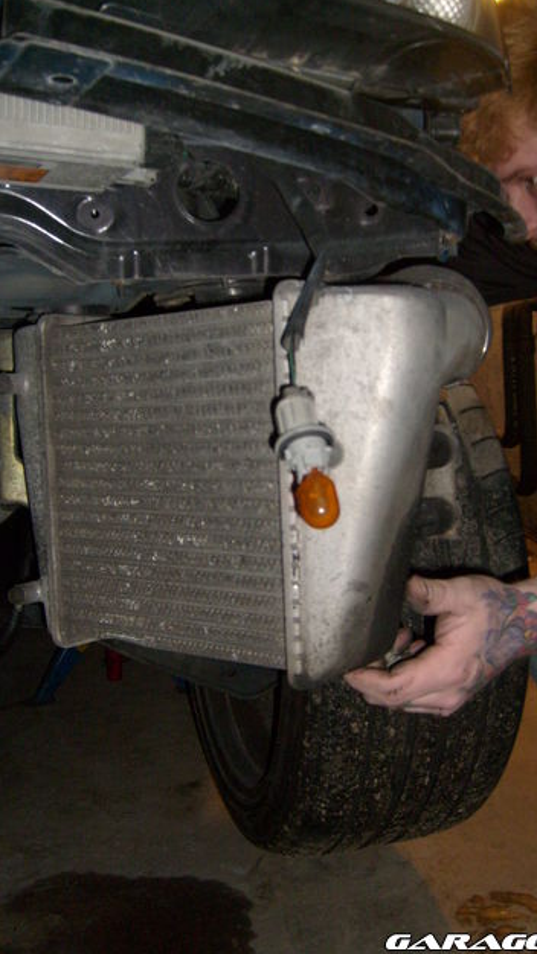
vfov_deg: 51.6
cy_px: 469
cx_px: 281
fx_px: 988
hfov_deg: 30.4
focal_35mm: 39
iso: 100
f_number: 2.8
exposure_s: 1/45
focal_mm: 5.8
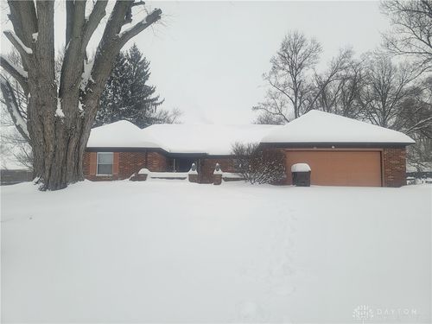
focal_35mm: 24
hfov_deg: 71.6
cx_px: 216
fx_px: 300
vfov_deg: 56.8
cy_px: 162
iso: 16
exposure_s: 1/226
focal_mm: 6.7
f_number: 1.8
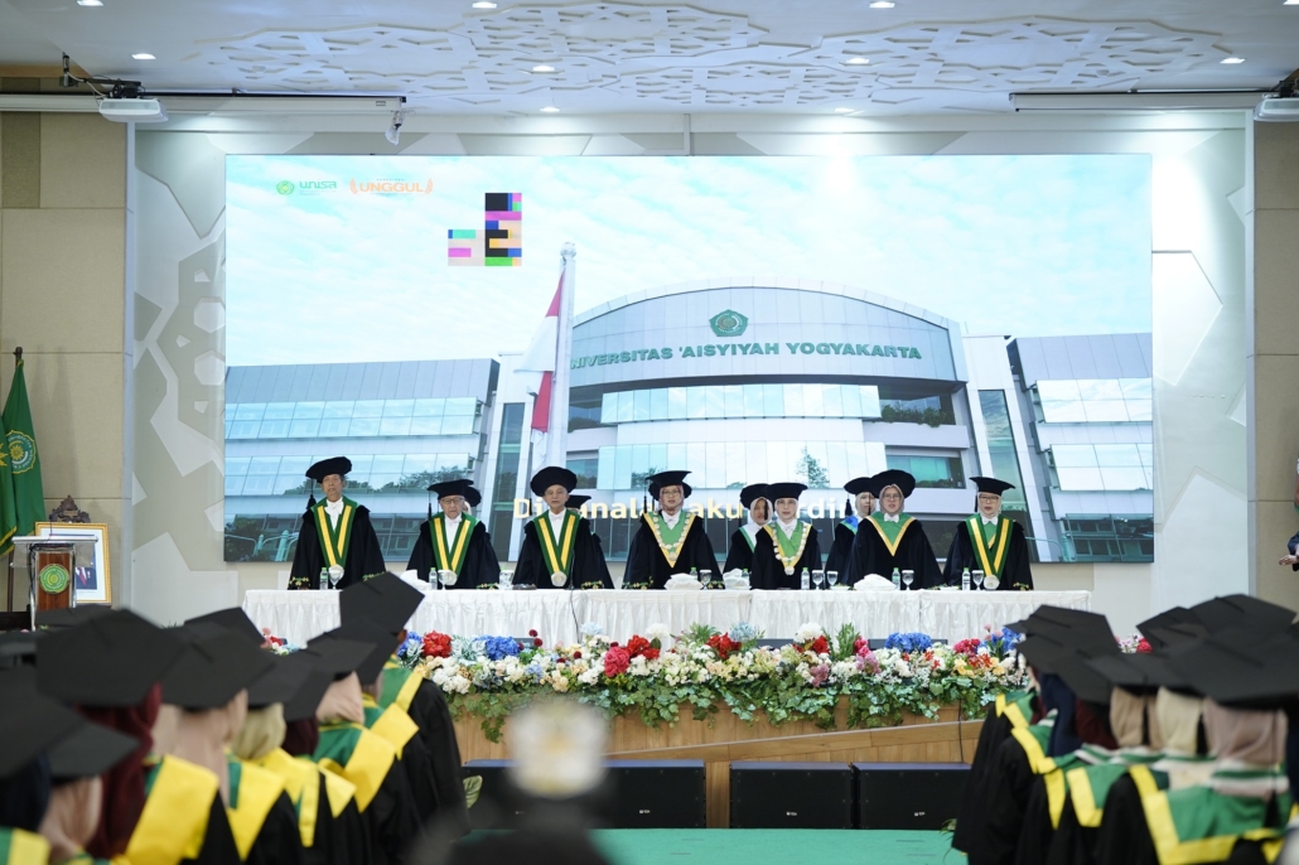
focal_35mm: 84
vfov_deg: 16.3
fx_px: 3030
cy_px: 432
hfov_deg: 24.2
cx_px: 650
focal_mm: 84
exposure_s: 1/100
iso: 800
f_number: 2.8
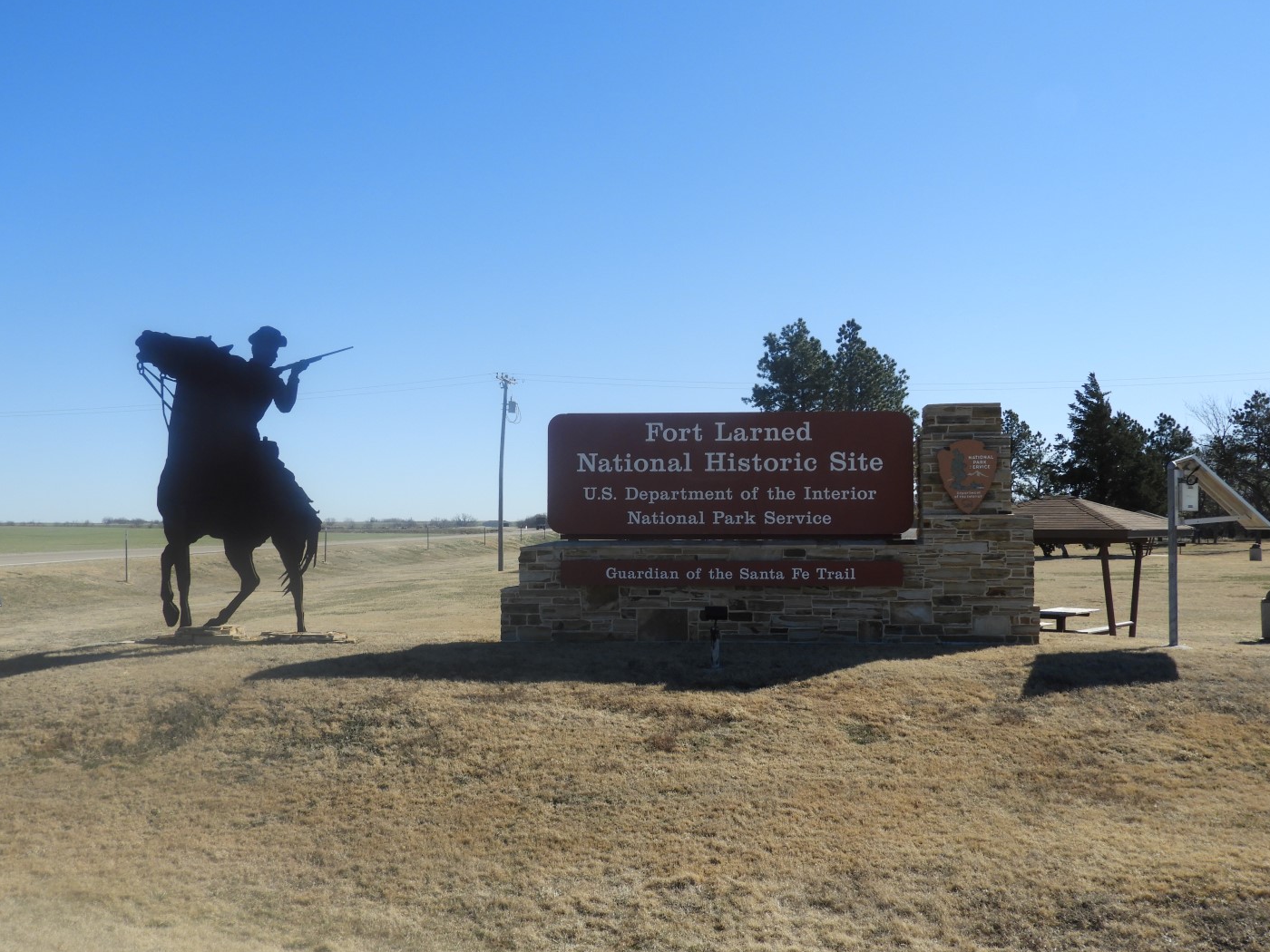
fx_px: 1321
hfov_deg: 51.4
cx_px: 638
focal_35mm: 36
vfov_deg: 39.7
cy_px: 487
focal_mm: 6.3
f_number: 3.8
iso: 100
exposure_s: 1/1250
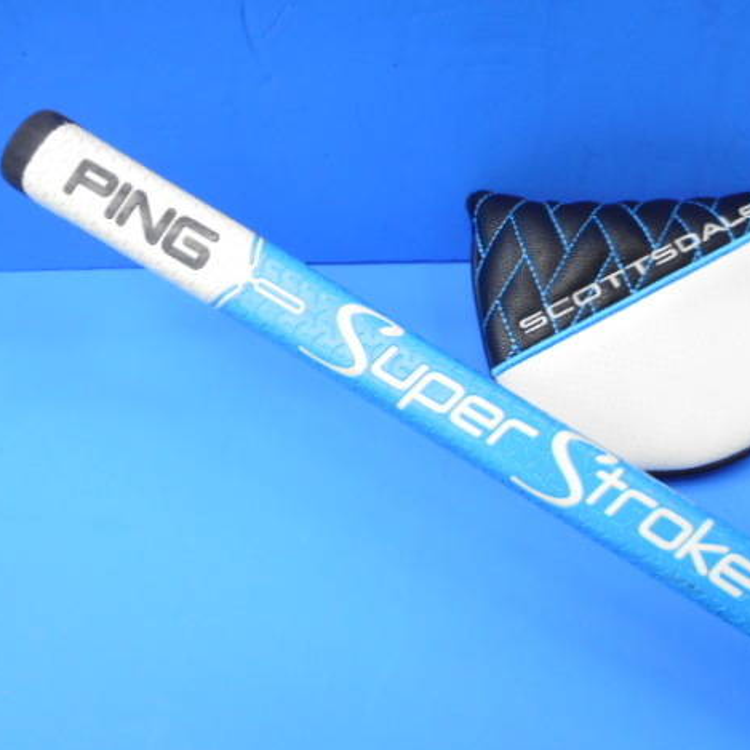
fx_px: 858
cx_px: 451
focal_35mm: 35
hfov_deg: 46.9
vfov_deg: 47.2
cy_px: 371
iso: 160
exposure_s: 1/30
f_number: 4
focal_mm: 5.2
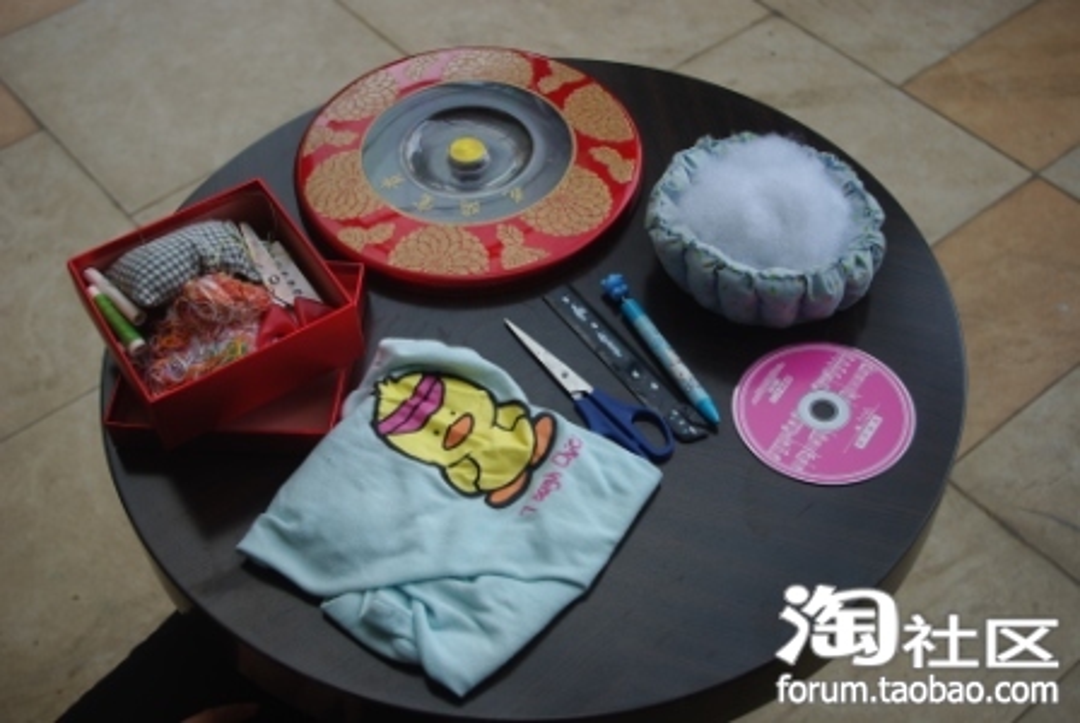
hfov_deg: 40.3
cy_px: 362
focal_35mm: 49
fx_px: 1472
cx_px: 540
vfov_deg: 27.6
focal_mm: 32.5
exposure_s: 1/125
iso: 100
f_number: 4
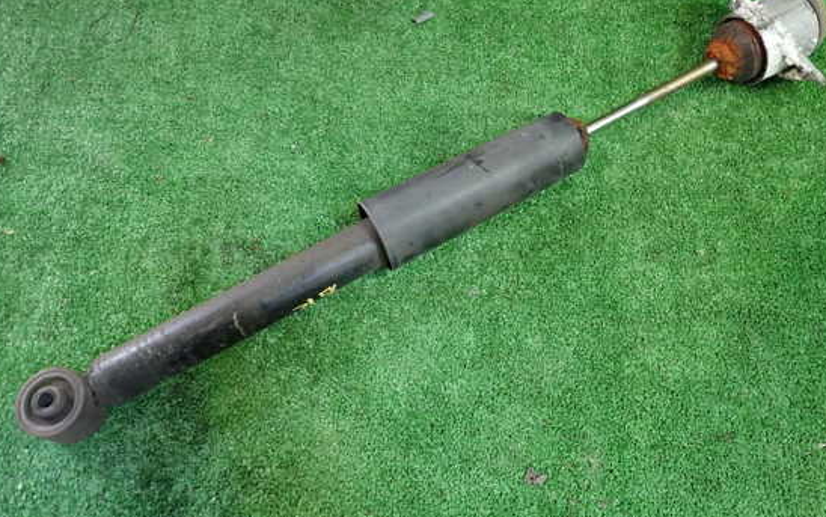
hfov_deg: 64.6
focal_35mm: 29
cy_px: 252
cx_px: 431
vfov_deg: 43.2
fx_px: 653
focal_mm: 4.5
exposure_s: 1/30
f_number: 2
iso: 500
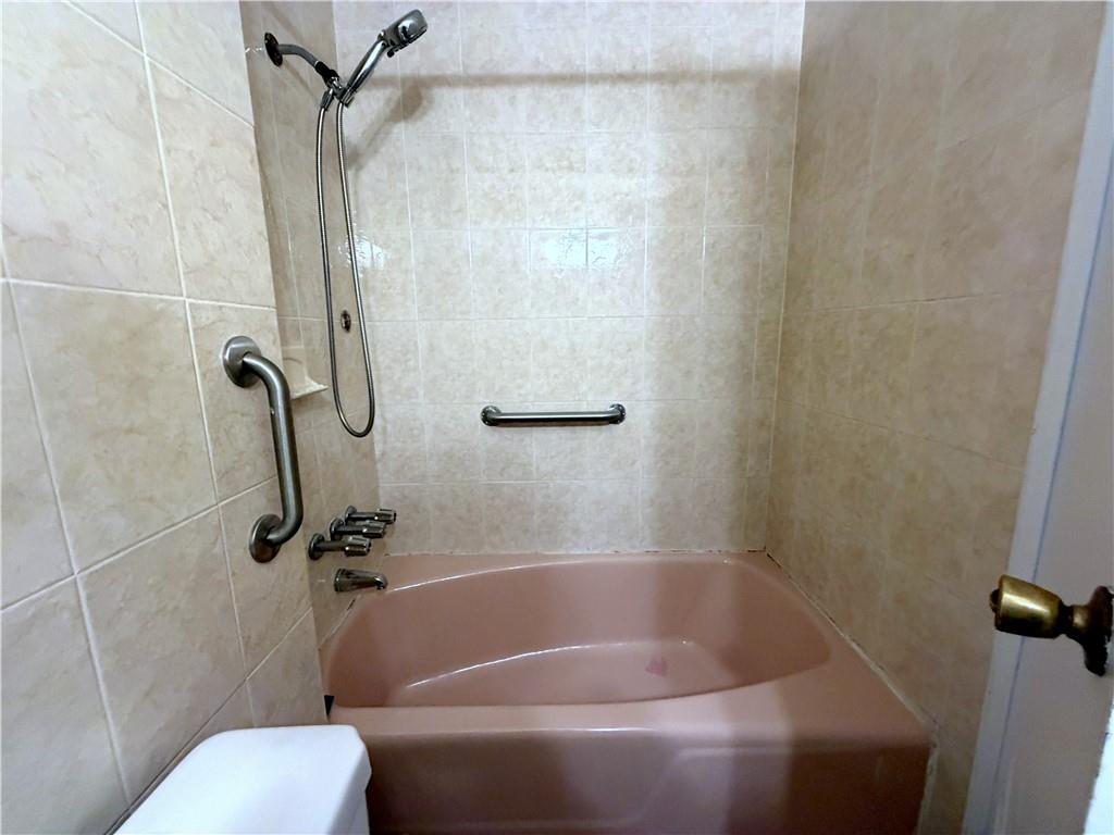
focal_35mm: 14
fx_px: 451
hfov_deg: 102.1
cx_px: 557
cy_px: 418
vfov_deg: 85.7
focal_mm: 2.22
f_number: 2.2
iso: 500
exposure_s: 1/60
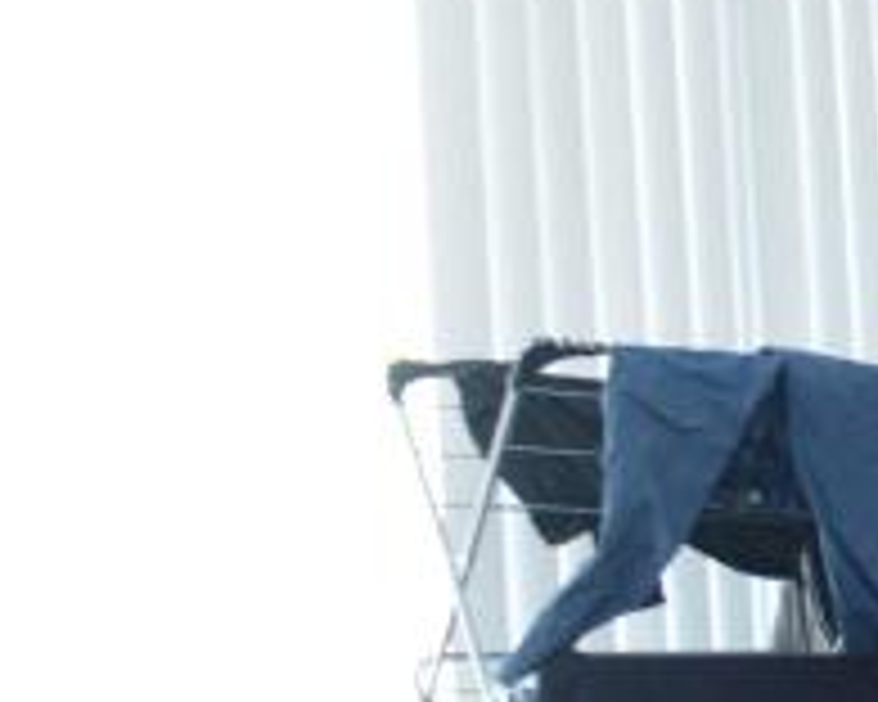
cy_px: 680
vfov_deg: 20.1
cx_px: 1963
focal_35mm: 74
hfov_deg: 16.2
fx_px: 1923
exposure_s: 1/60
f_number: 4
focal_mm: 10
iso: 800
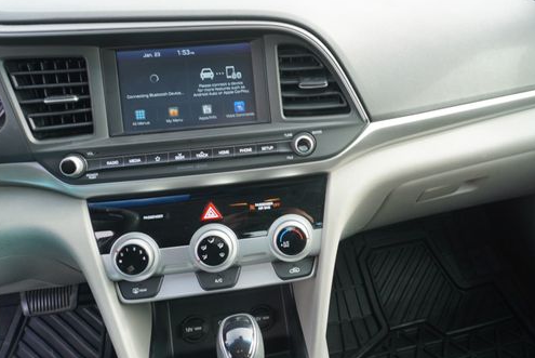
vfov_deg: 42.2
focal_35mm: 31
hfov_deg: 59.4
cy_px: 142
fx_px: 461
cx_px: 338
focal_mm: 16
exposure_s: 1/60
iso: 100
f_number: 4
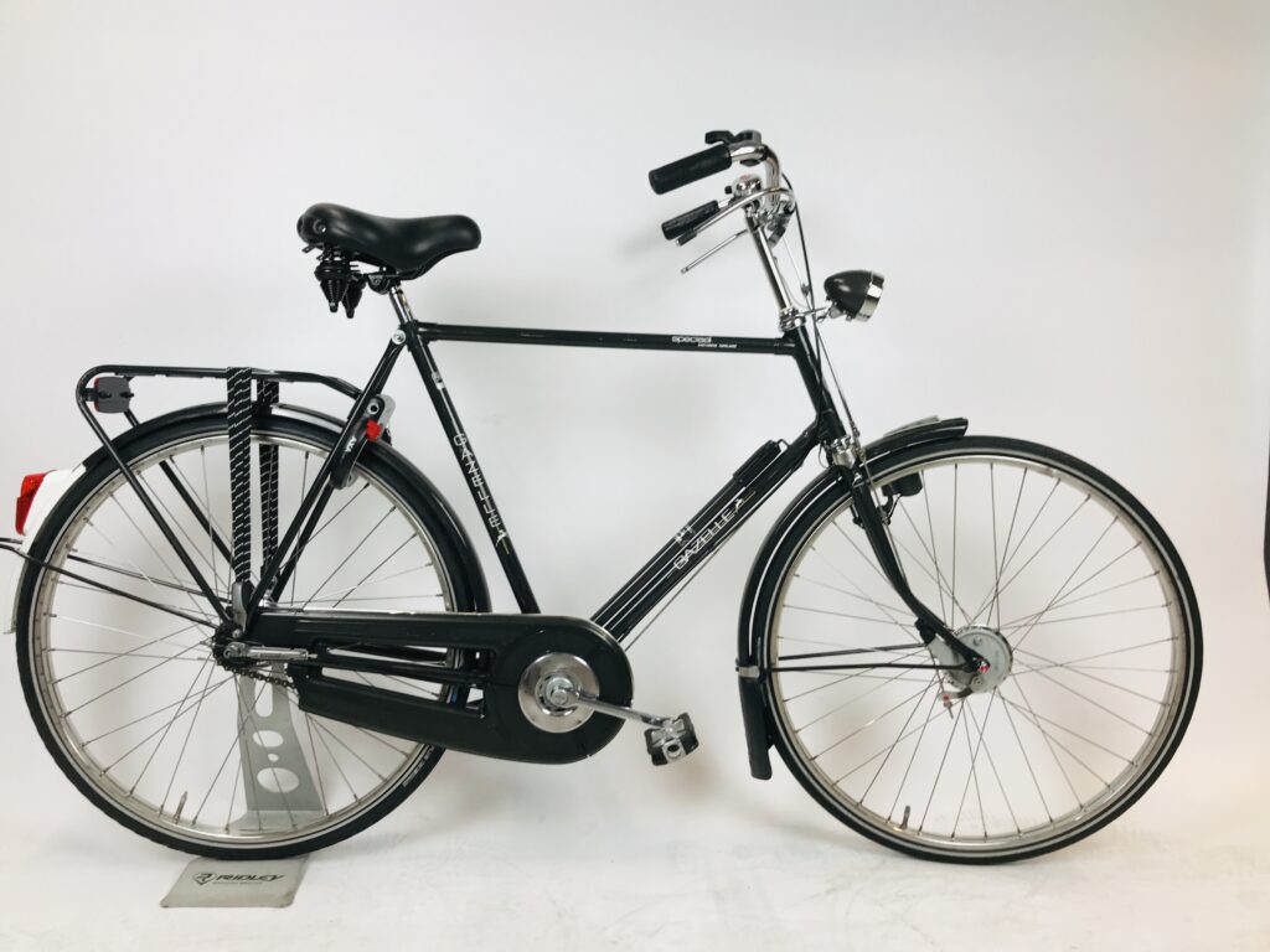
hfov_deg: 63.4
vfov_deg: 49.7
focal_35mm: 28
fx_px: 1027
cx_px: 635
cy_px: 476
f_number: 1.8
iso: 32
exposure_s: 1/50
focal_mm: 3.99
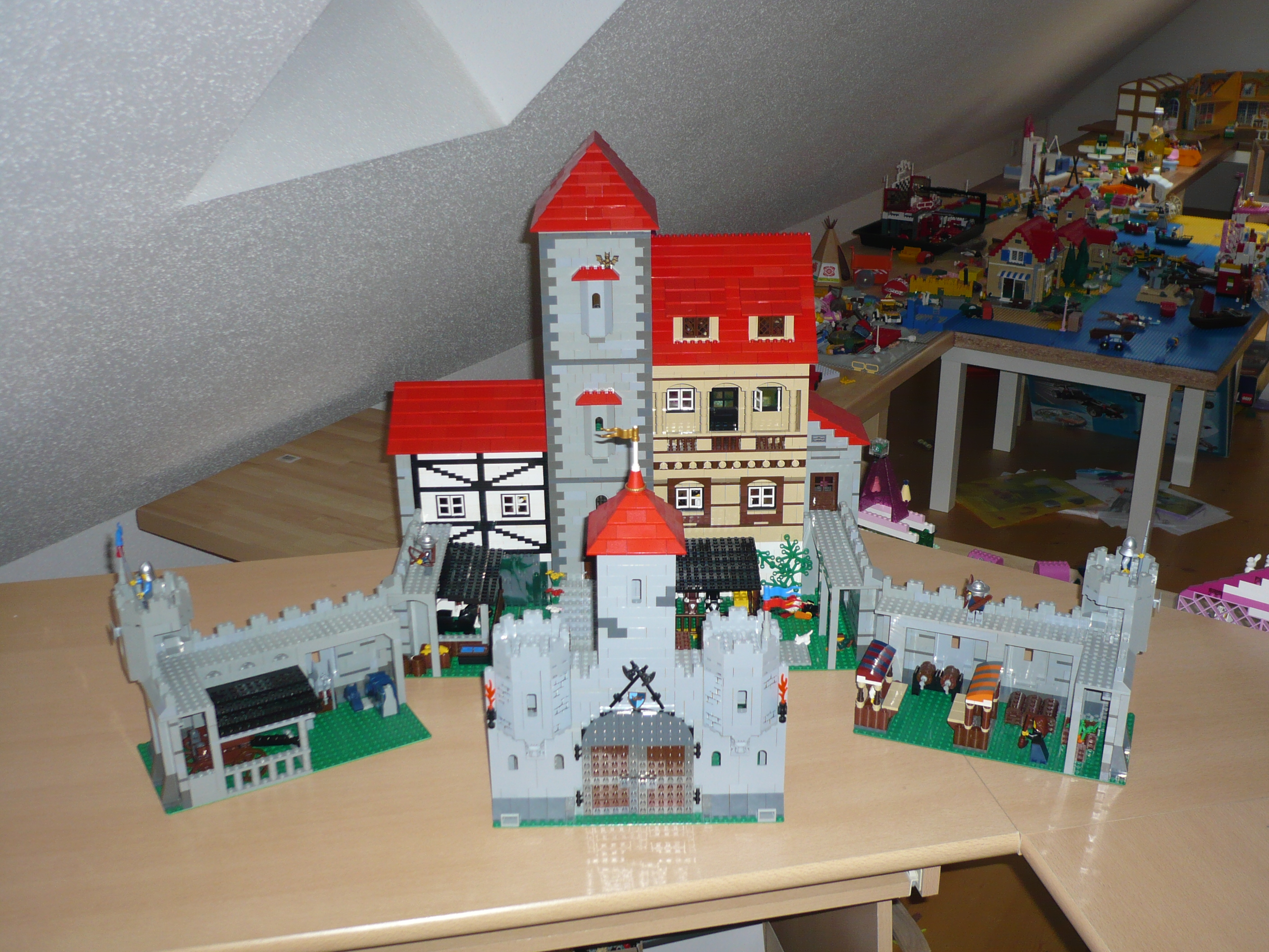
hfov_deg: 46.8
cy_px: 476
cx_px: 634
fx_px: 1466
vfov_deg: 36.0
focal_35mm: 40
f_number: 3
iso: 125
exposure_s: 1/30
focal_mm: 6.6
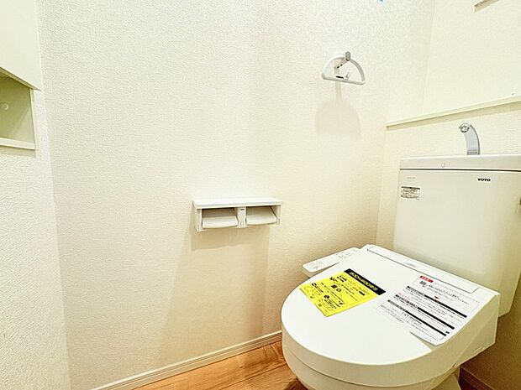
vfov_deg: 85.7
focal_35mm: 14
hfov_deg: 102.1
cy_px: 195
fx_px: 211
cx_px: 260
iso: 250
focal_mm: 2.22
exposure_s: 1/50
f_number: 2.2
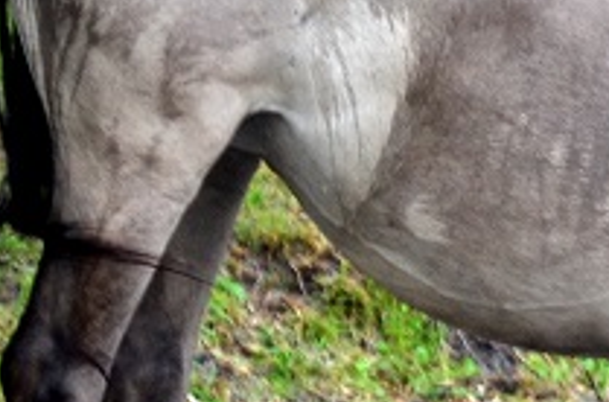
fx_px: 25400
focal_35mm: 1506
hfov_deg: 1.4
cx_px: 896
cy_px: 144
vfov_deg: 0.9
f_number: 5.3
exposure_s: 1/80
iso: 400
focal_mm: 210
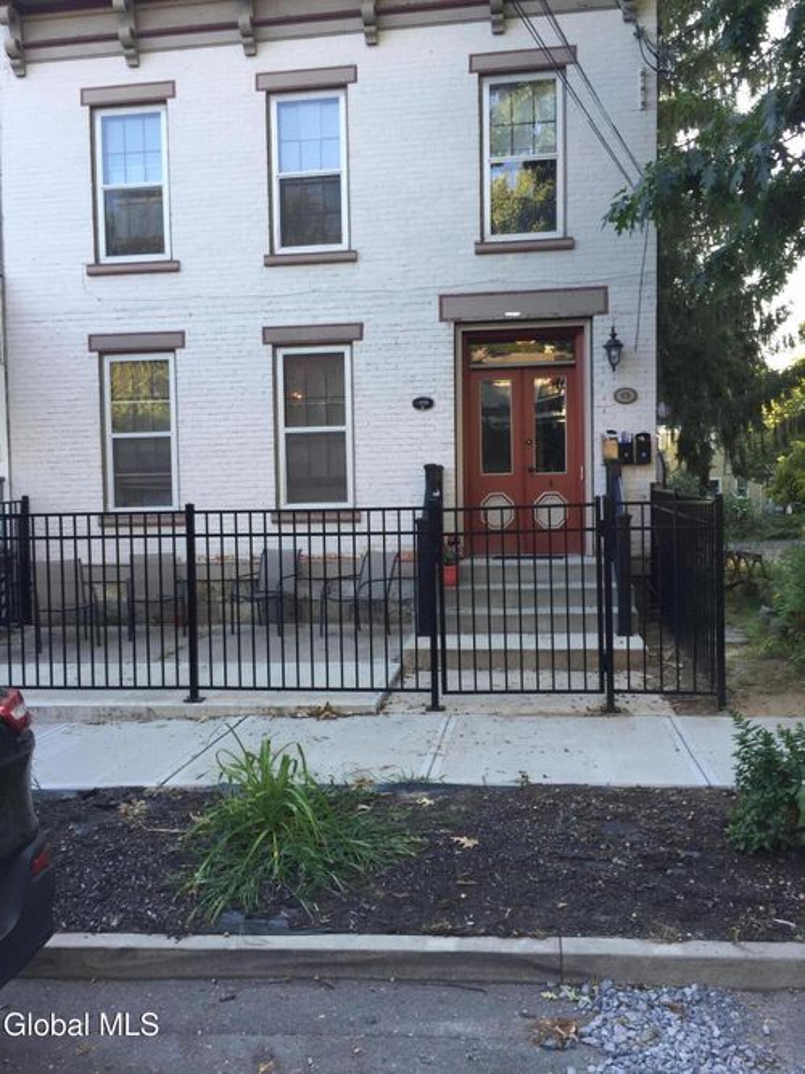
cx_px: 402
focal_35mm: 29
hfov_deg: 48.2
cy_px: 537
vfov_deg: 61.7
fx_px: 899
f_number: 2.2
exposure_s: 1/120
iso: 50
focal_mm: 4.15
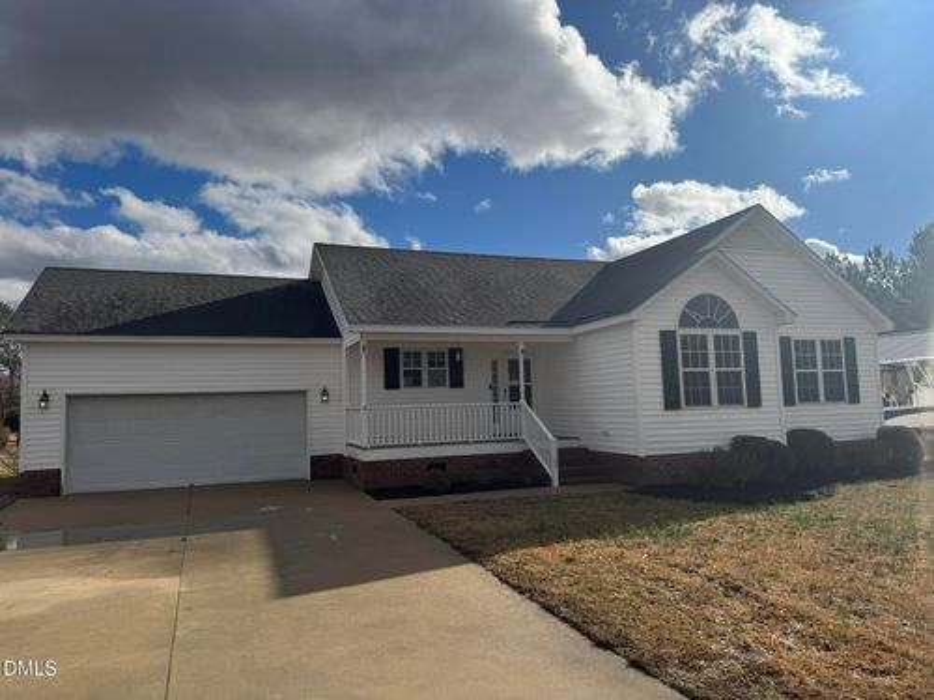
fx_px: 648
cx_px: 467
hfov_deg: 71.6
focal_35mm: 24
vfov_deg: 56.8
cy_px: 350
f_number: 1.78
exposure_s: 1/10417
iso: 80
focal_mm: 6.76
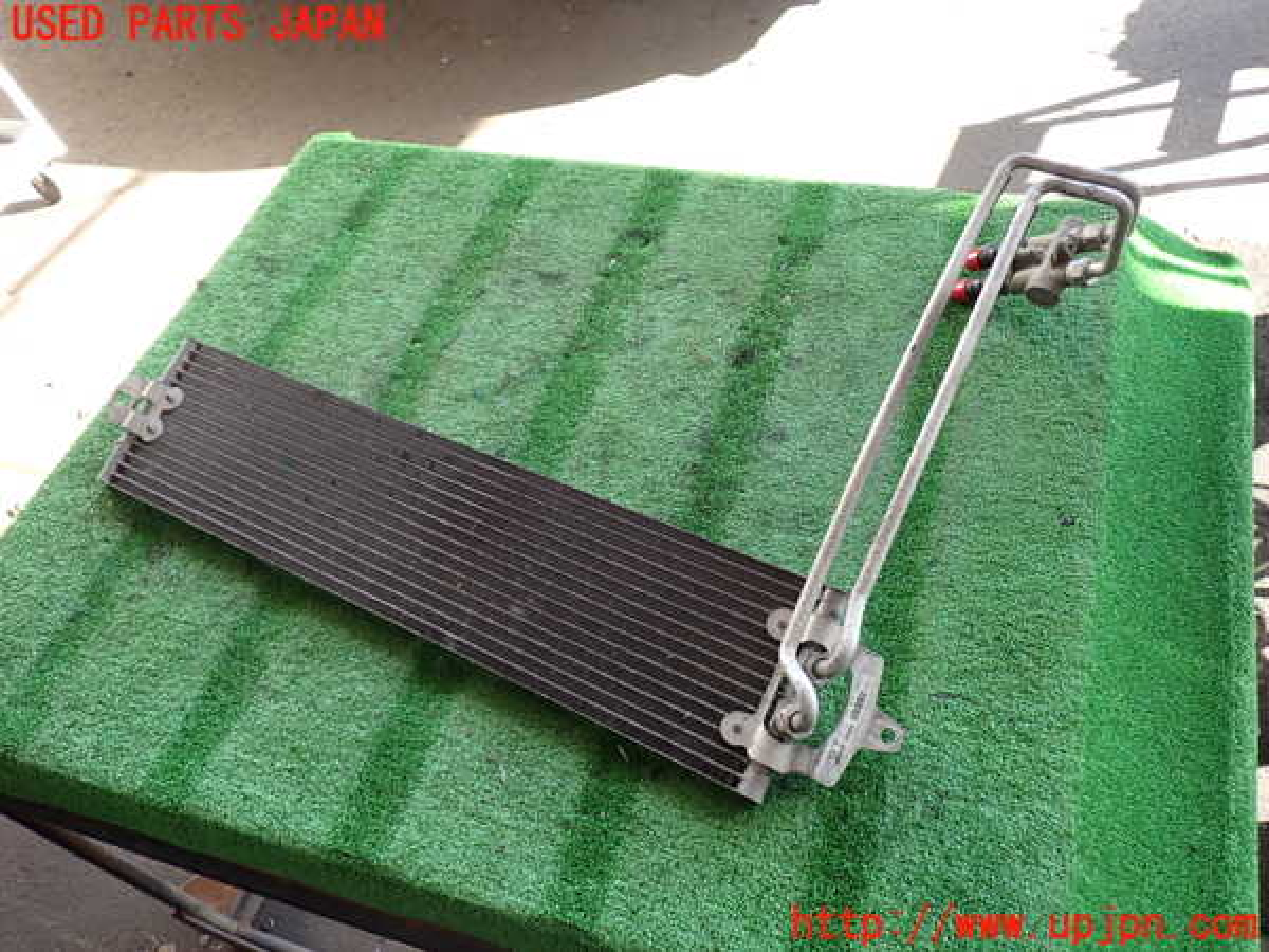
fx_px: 1026
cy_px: 476
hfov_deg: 63.4
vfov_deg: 49.7
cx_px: 634
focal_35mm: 28
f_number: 2.2
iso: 100
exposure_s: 1/80
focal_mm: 5.05
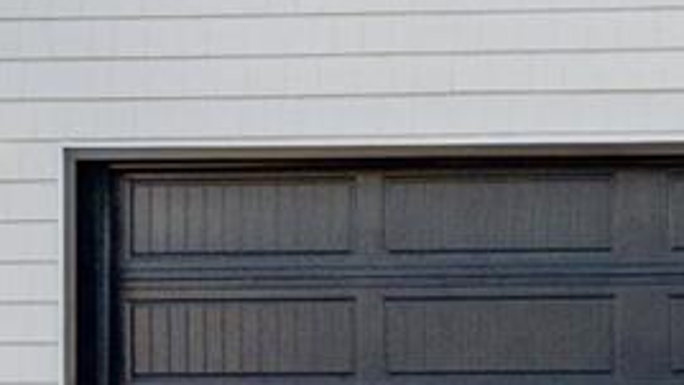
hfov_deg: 14.9
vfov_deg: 9.4
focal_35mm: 128
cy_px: 338
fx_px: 2322
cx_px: 1182
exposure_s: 1/250
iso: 200
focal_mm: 16
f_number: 7.1
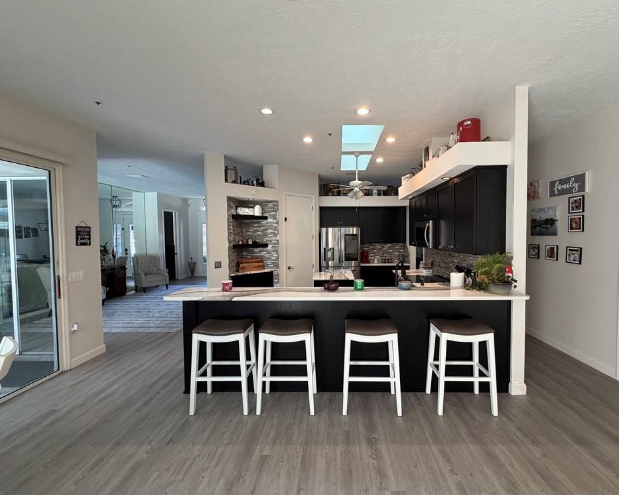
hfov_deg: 96.6
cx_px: 336
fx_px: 275
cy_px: 244
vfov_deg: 84.0
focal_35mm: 15
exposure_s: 1/98
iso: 320
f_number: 2.2
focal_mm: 2.22
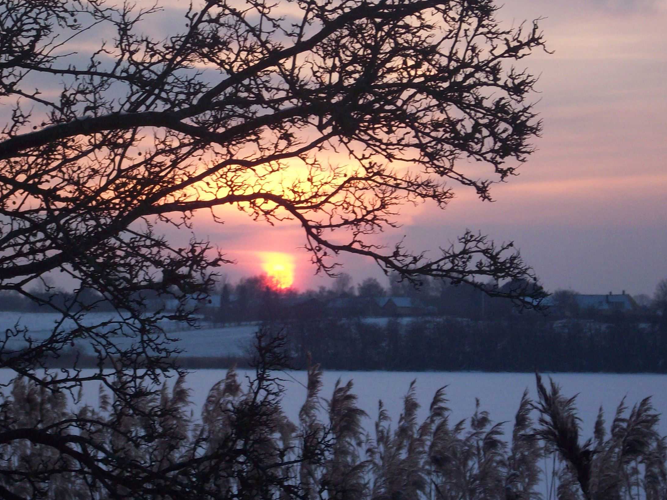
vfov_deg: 9.5
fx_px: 3006
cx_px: 247
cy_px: 253
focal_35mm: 156
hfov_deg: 12.7
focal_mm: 18.6
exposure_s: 1/97.6
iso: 80
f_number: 5.2
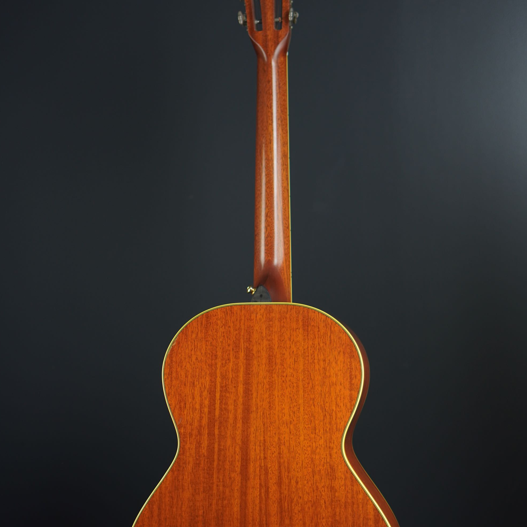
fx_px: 1165
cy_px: 314
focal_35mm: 68
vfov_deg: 25.4
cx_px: 263
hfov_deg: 25.5
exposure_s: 1/80
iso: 100
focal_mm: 35
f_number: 2.2
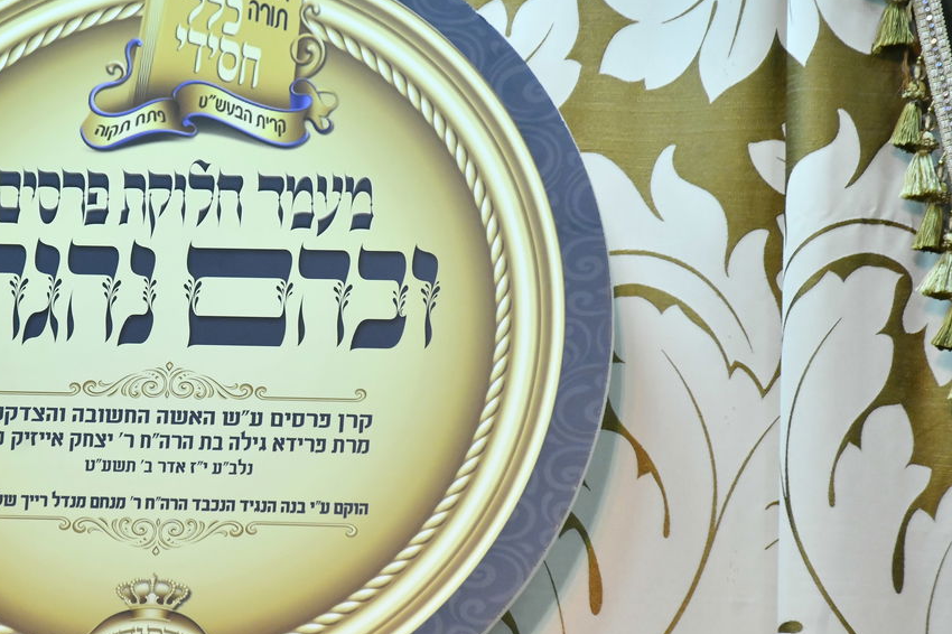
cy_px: 320
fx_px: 10890
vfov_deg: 3.3
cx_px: 177
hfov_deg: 5.0
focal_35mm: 412
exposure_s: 1/125
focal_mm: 250
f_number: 5.6
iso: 2500
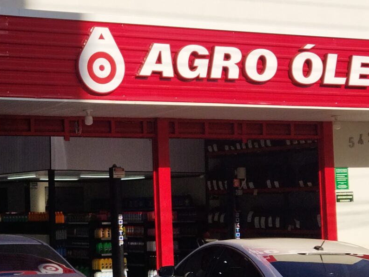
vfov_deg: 16.9
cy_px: 185
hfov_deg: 21.9
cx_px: 31
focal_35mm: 87
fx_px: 928
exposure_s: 1/4783
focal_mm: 4.71
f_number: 1.79
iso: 100
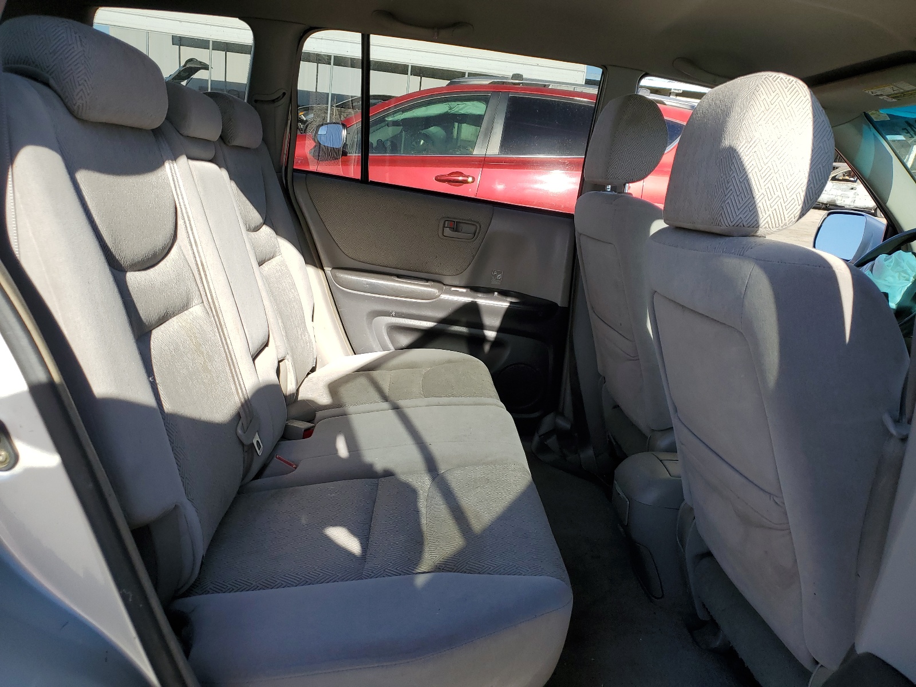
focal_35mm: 26
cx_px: 458
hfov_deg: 67.3
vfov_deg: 53.1
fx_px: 688
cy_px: 344
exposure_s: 1/1250
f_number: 1.5
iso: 50
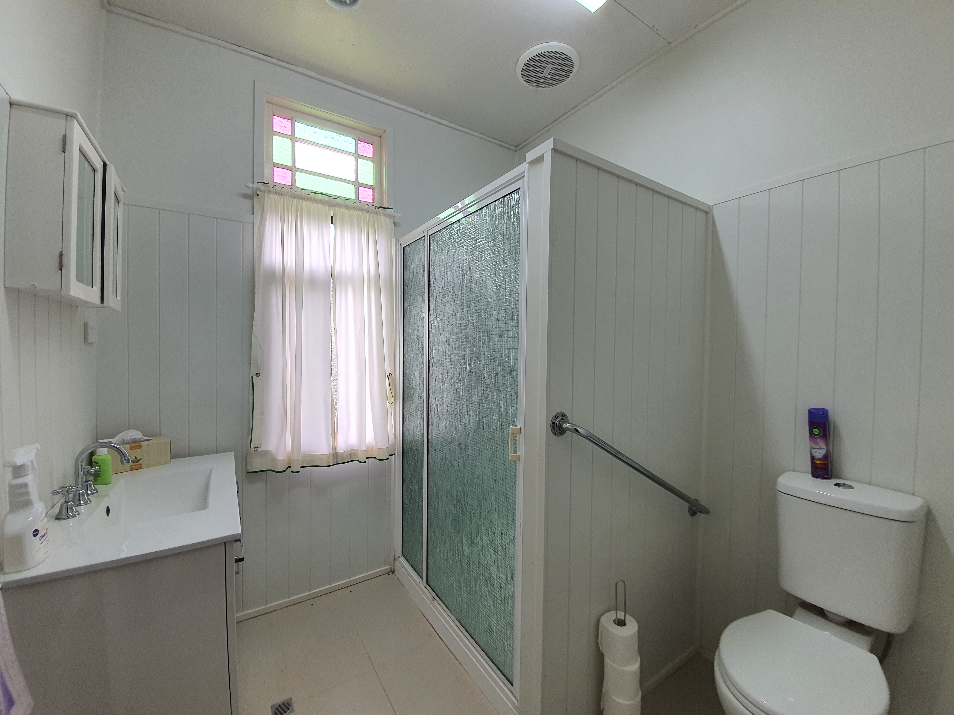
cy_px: 358
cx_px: 477
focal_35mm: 13
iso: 50
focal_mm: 1.8
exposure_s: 1/100
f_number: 2.2
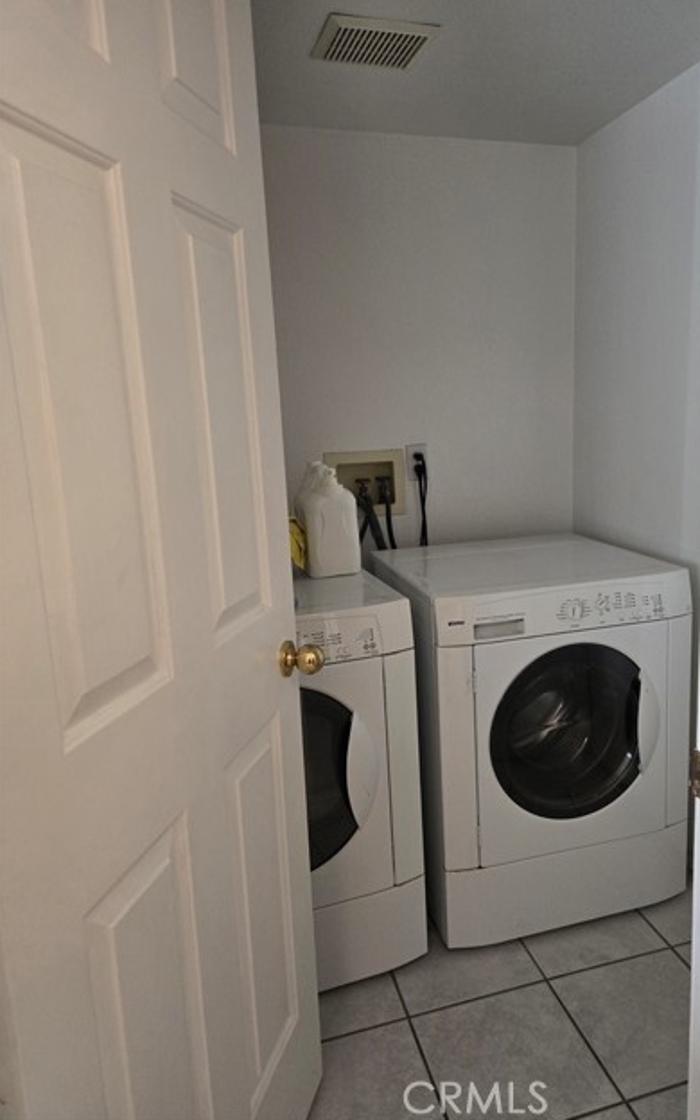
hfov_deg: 48.9
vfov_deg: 72.5
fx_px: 763
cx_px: 425
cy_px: 549
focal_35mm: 25
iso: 400
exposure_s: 1/120
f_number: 1.8
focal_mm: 5.4
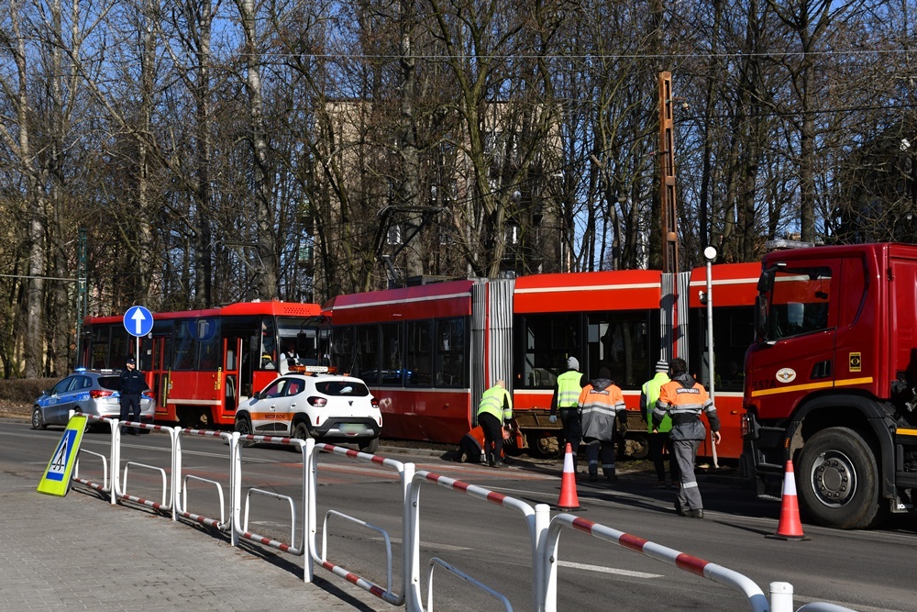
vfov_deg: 21.6
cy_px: 306
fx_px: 1605
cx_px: 458
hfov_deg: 31.9
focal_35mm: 63
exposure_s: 1/320
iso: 100
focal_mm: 42
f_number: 9
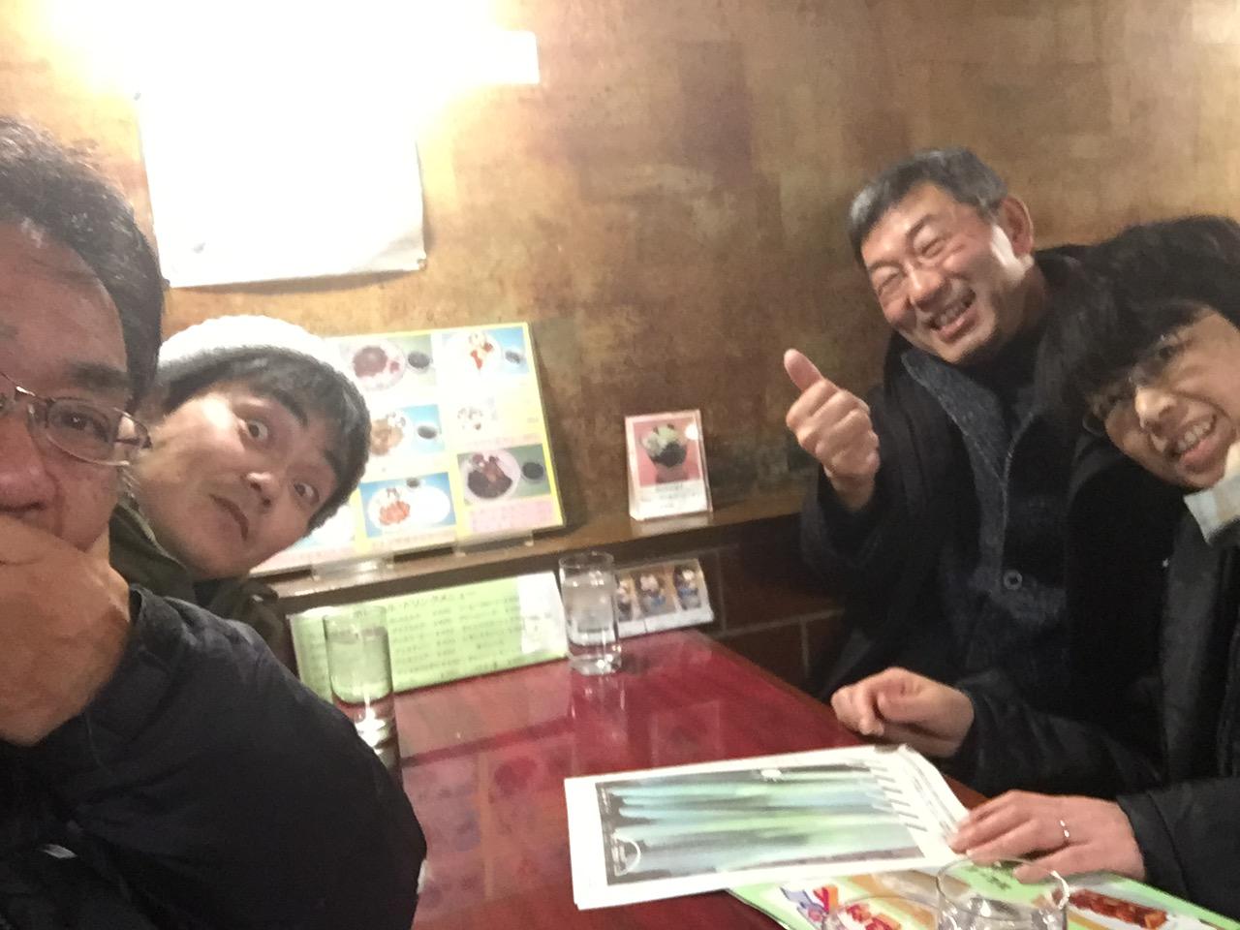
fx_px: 1110
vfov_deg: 45.4
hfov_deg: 58.4
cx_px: 620
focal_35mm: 31
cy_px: 465
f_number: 2.2
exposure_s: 1/17
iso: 320
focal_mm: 2.6
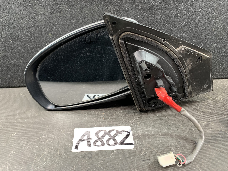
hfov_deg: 67.3
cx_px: 114
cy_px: 86
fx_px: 171
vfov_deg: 53.1
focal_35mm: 26
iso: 100
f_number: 1.8
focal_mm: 4.25
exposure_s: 1/78
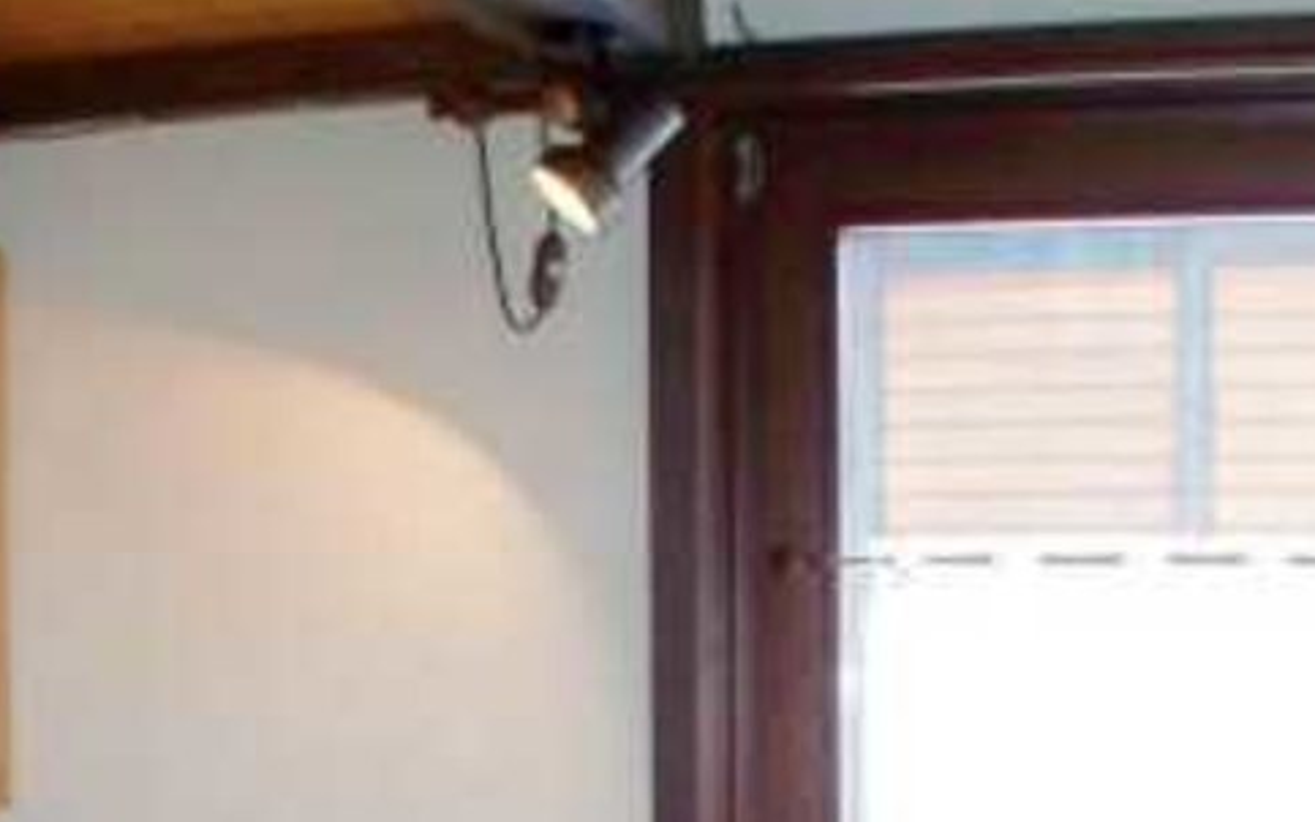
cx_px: 583
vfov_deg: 12.6
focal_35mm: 100
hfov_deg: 20.8
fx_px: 3584
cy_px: 1124
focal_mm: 6.3
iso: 200
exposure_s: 1/30
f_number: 2.8
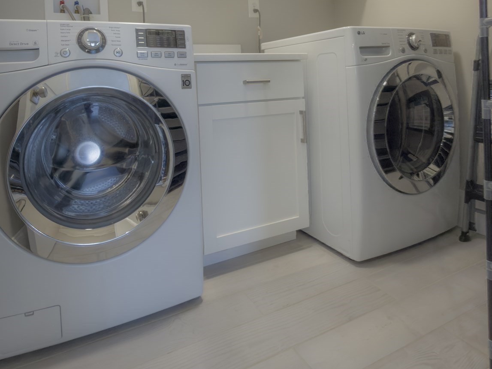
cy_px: 80
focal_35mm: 25
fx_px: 355
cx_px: 226
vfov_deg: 51.8
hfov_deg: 69.3
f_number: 2.2
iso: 100
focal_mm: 2.22
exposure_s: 1/30
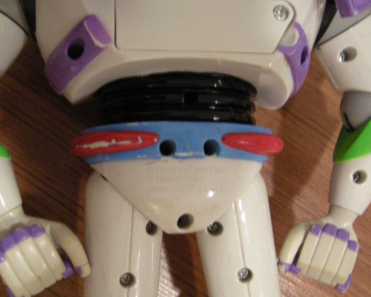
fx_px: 538
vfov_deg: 30.8
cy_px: 170
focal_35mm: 49
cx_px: 182
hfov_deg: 38.0
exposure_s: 1/8
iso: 426
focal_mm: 7.5
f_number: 2.7
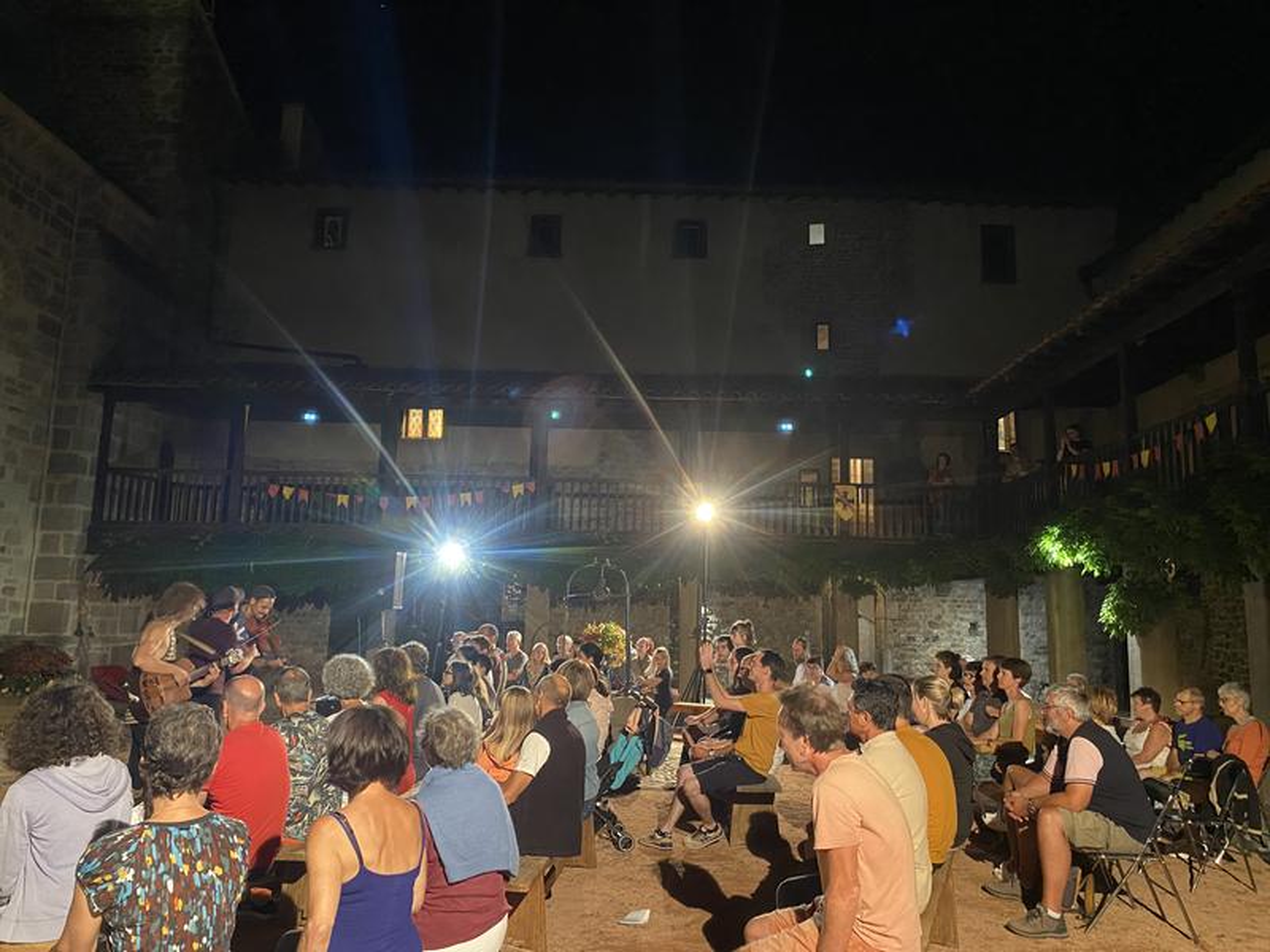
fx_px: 954
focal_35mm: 26
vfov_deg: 53.1
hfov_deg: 67.3
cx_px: 635
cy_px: 476
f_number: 1.8
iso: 640
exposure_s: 1/25
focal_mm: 4.25
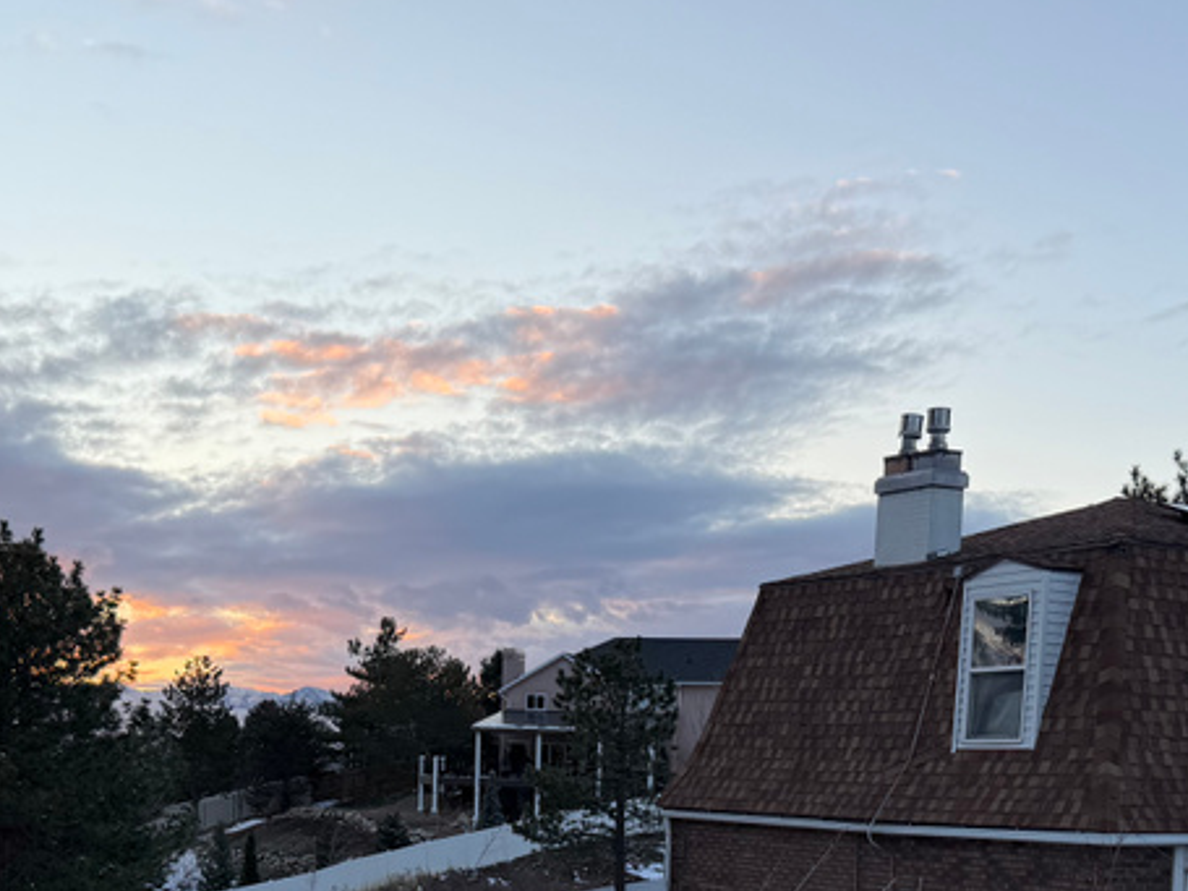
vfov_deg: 25.5
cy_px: 920
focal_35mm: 54
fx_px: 1853
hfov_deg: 35.5
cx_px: 559
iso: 100
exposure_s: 1/456
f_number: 1.78
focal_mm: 6.76
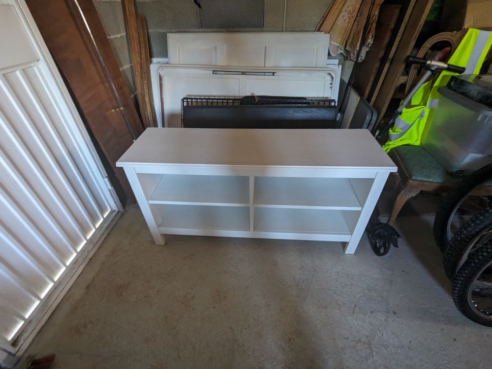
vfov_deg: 78.1
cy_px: 184
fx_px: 227
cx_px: 246
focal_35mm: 16
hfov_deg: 94.5
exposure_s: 1/25
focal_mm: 2.35
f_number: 2.2
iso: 356
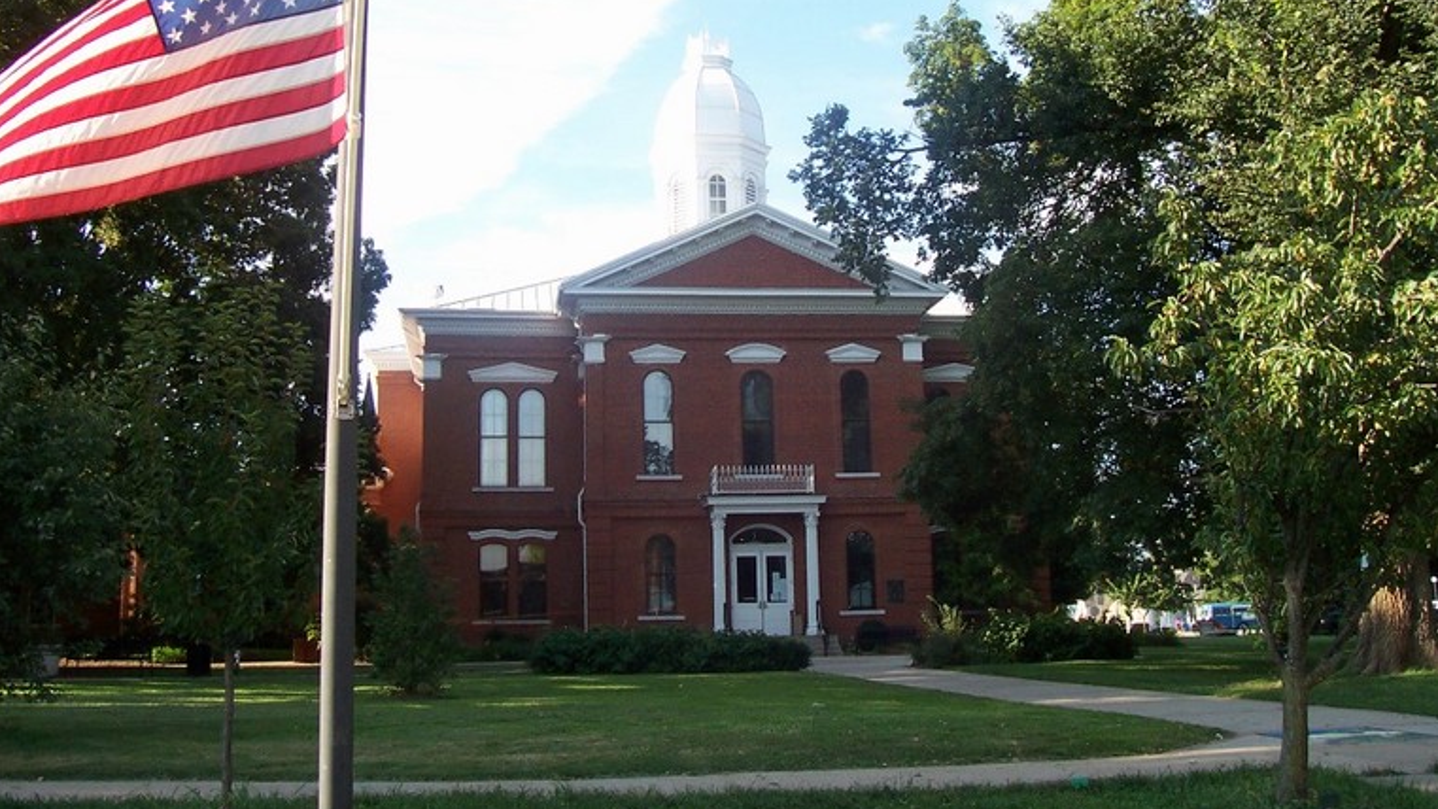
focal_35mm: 41
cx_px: 714
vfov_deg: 28.8
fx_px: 1563
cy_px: 266
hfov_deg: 49.4
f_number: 5.6
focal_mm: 5.6
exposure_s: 1/180
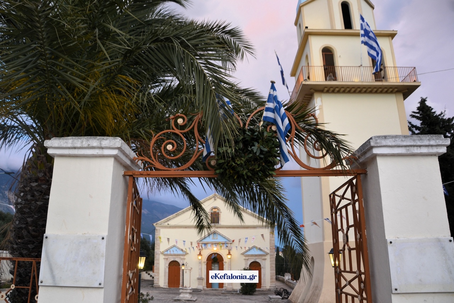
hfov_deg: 37.9
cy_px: 152
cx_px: 227
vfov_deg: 25.7
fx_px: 662
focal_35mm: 52
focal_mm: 35
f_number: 4.5
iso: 400
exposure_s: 1/80
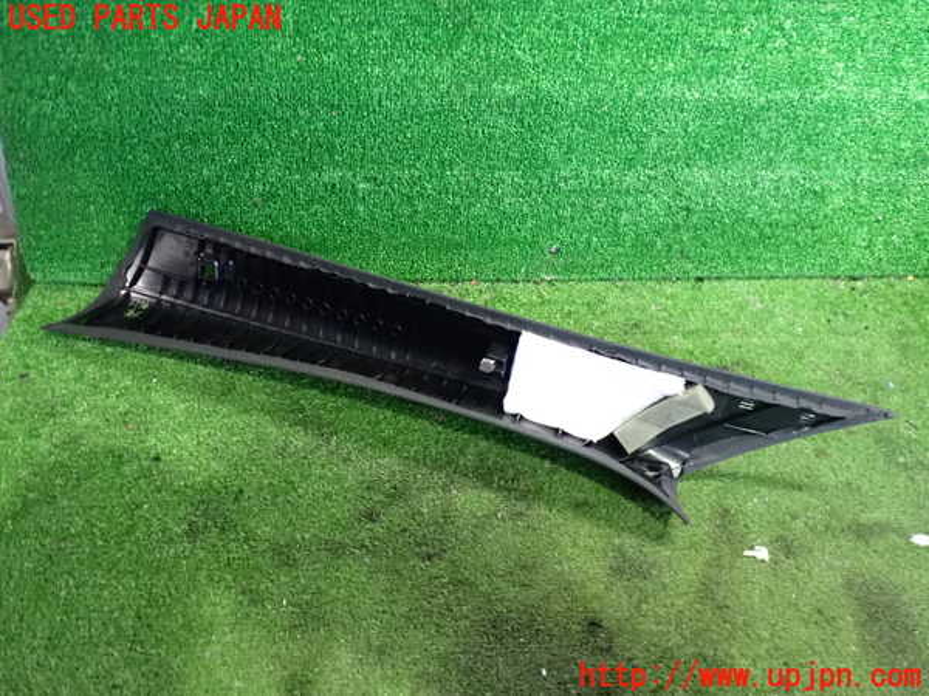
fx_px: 805
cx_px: 464
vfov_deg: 46.8
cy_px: 348
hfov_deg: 60.0
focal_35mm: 30
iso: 1600
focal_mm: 5.4
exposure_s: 1/80
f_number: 2.3
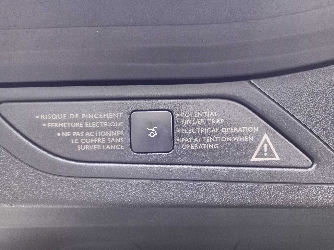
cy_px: 125
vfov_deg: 54.9
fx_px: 241
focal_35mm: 25
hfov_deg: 69.4
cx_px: 167
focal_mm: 4.6
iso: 400
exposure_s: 1/24
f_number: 2
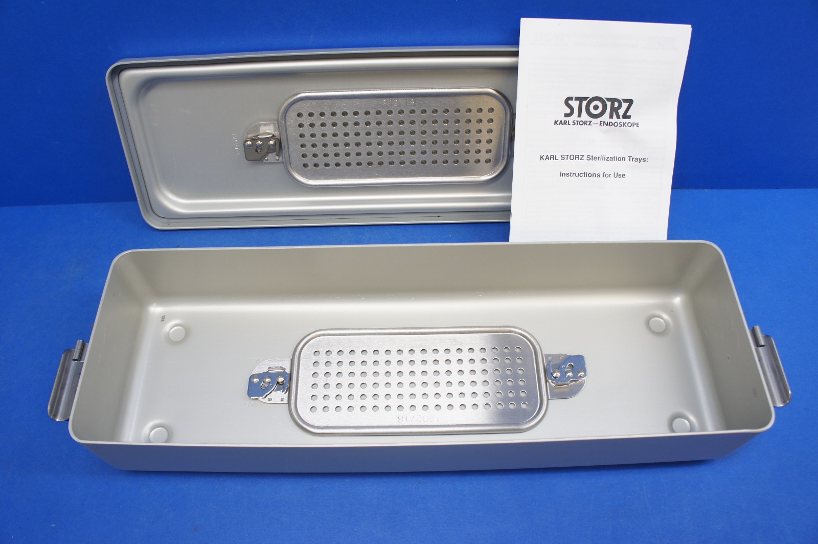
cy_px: 272
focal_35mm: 27
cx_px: 409
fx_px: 613
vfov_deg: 47.9
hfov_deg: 67.4
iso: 200
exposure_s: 1/50
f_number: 4.5
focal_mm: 18
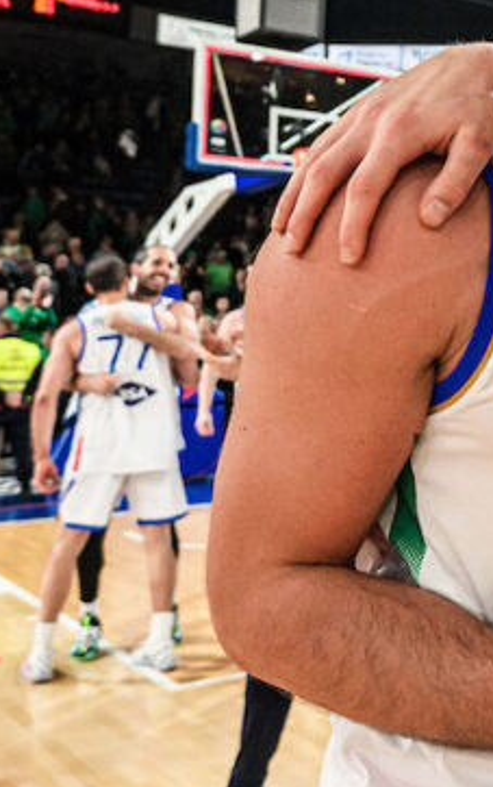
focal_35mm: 45
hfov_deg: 22.2
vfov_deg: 43.8
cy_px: 268
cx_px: 791
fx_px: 965
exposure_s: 1/1000
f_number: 4
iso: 2500
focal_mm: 16
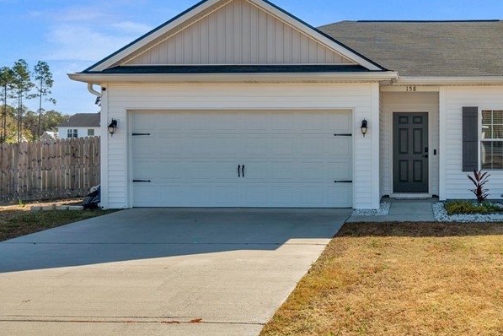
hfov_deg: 44.9
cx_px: 411
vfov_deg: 32.7
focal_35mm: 41
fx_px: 572
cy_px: 147
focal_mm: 15
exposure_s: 1/200
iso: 100
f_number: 7.1
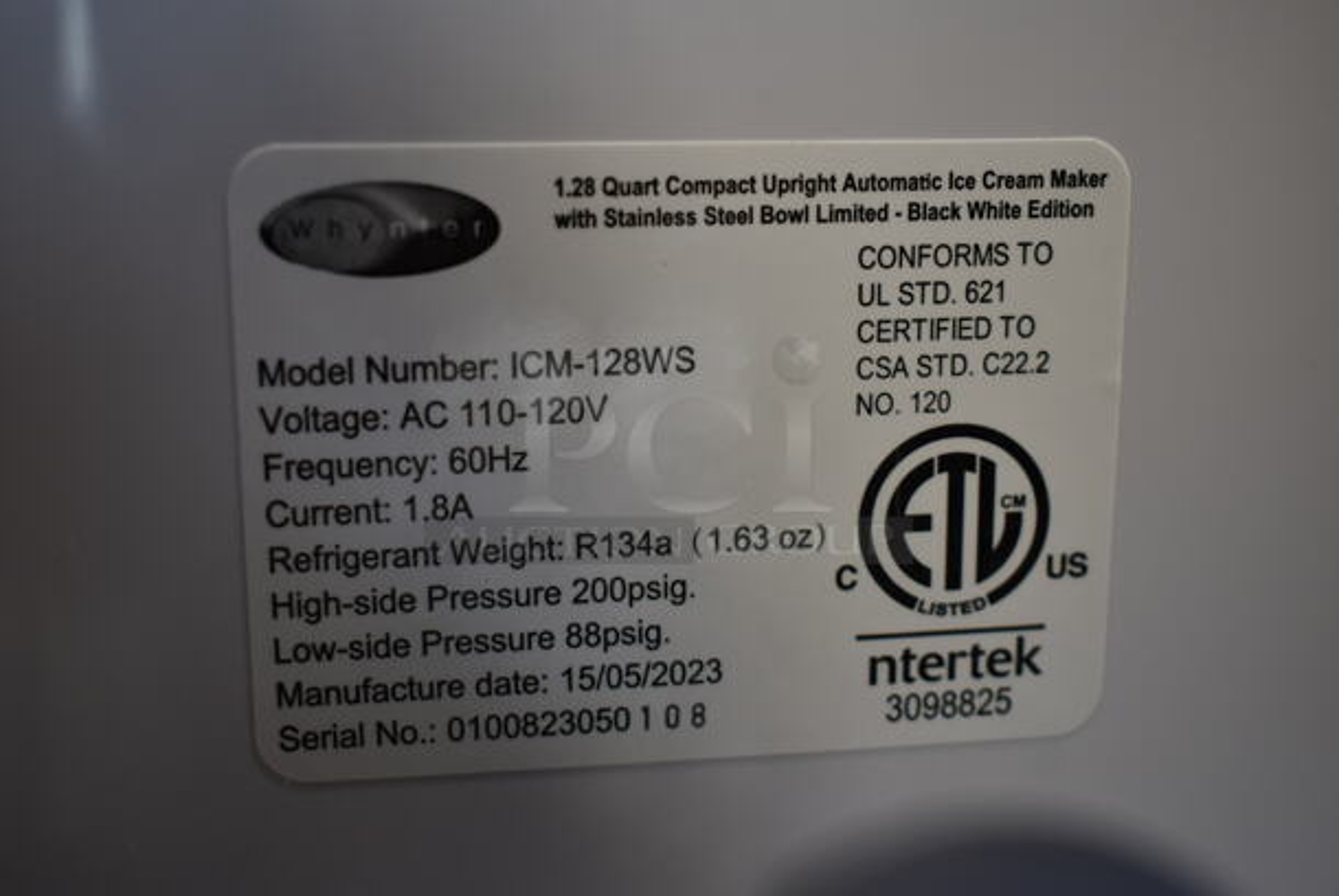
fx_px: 1787
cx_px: 670
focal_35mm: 48
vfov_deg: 28.1
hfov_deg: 41.1
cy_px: 448
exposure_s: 1/50
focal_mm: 32
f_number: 4.5
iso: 560
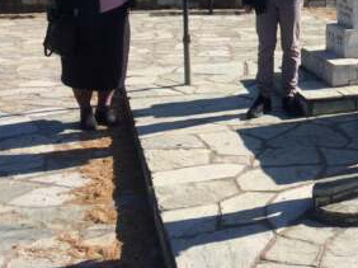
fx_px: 744
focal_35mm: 72
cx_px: 334
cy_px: -46
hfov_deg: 26.0
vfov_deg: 19.3
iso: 32
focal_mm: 4.15
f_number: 2.2
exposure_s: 1/1709
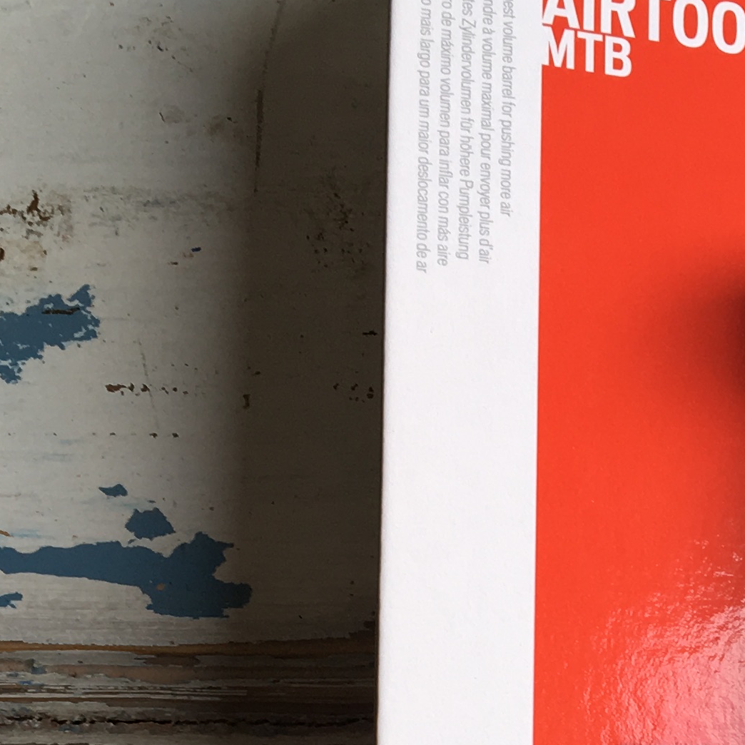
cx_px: 665
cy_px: 891
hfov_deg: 17.3
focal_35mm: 99
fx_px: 2411
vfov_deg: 16.8
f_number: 2.2
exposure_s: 1/50
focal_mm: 4.15
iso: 25
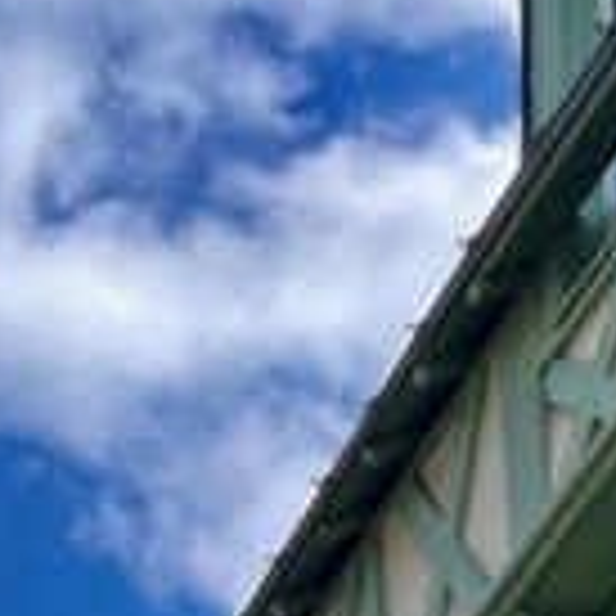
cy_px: 2086
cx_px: 162
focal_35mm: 172
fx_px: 3463
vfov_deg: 8.1
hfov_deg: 10.1
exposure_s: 1/1695
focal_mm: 5.1
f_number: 1.6
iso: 50
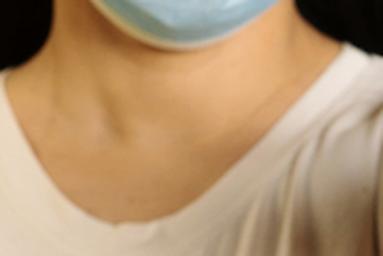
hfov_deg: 7.3
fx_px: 3021
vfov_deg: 4.8
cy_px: -166
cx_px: 187
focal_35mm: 284
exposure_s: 1/125
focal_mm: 85
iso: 100
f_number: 14
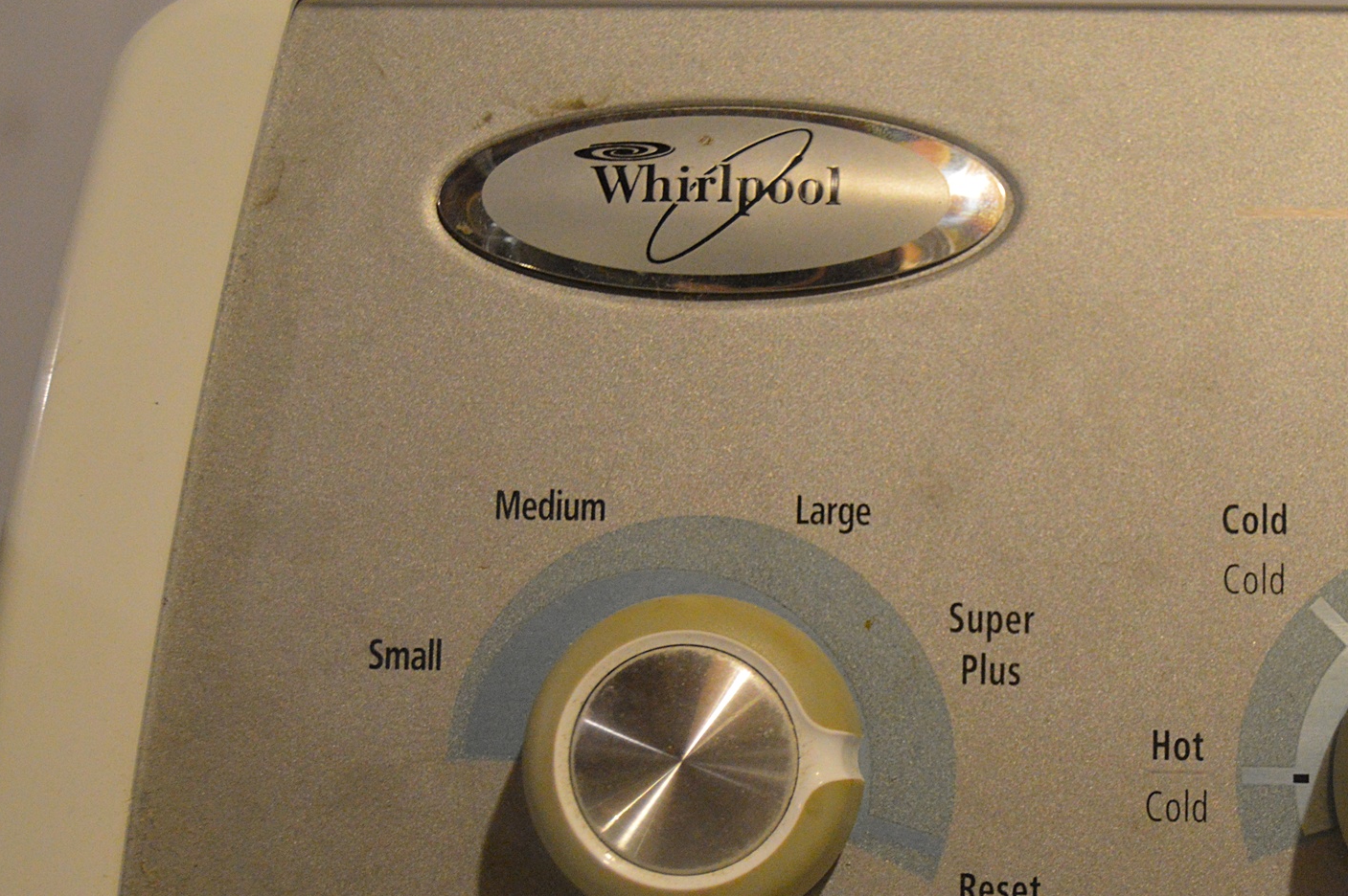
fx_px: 3031
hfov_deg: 24.9
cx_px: 942
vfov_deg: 16.8
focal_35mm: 81
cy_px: 545
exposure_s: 1/60
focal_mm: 38
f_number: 4.8
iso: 2200
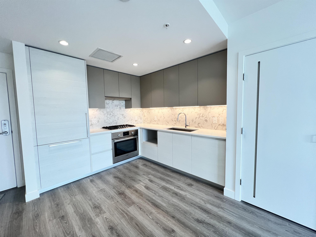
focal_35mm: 13
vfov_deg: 89.9
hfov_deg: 106.2
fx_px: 119
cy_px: 118
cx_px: 158
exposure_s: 1/120
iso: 200
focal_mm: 1.57
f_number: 1.8
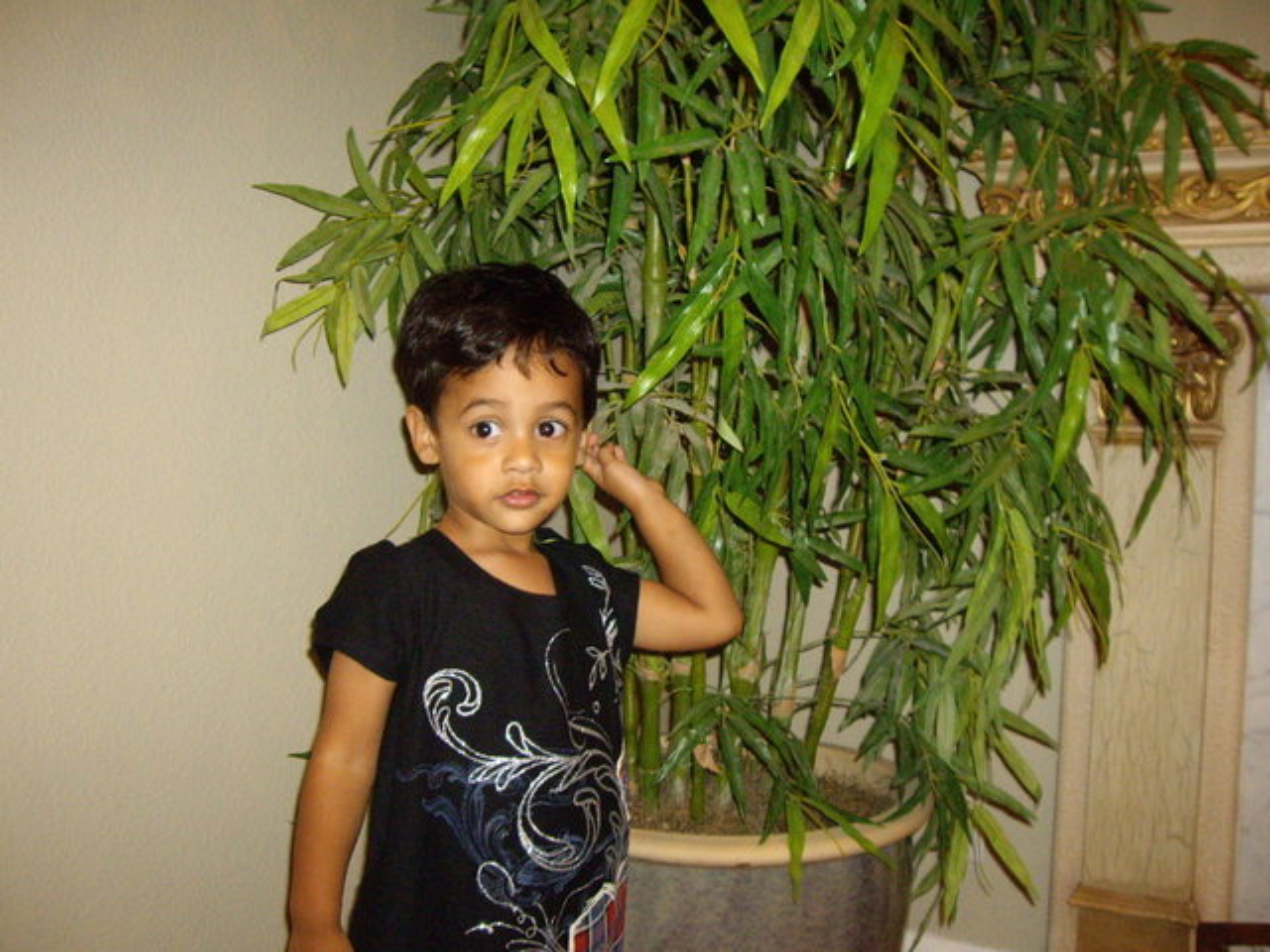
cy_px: 476
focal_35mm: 38
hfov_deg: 49.0
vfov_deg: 37.7
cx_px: 635
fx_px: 1394
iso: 400
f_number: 2.7
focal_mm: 6.2
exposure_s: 1/40
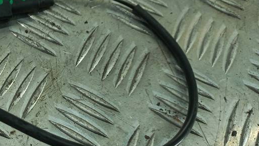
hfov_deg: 36.1
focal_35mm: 54
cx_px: 25
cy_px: 93
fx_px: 371
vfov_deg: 22.2
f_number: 1.8
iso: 40
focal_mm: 4.6
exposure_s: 1/50
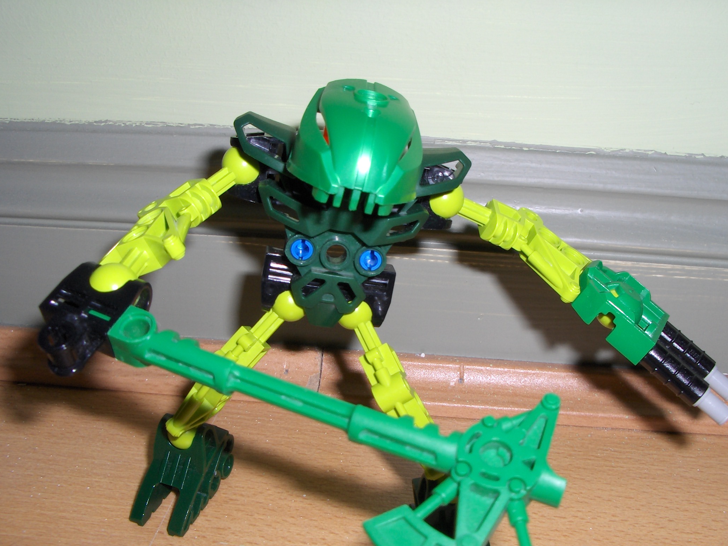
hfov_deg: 47.9
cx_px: 368
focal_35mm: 39
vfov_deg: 36.8
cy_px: 302
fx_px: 820
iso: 100
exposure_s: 1/60
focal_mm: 5.8
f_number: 4.3
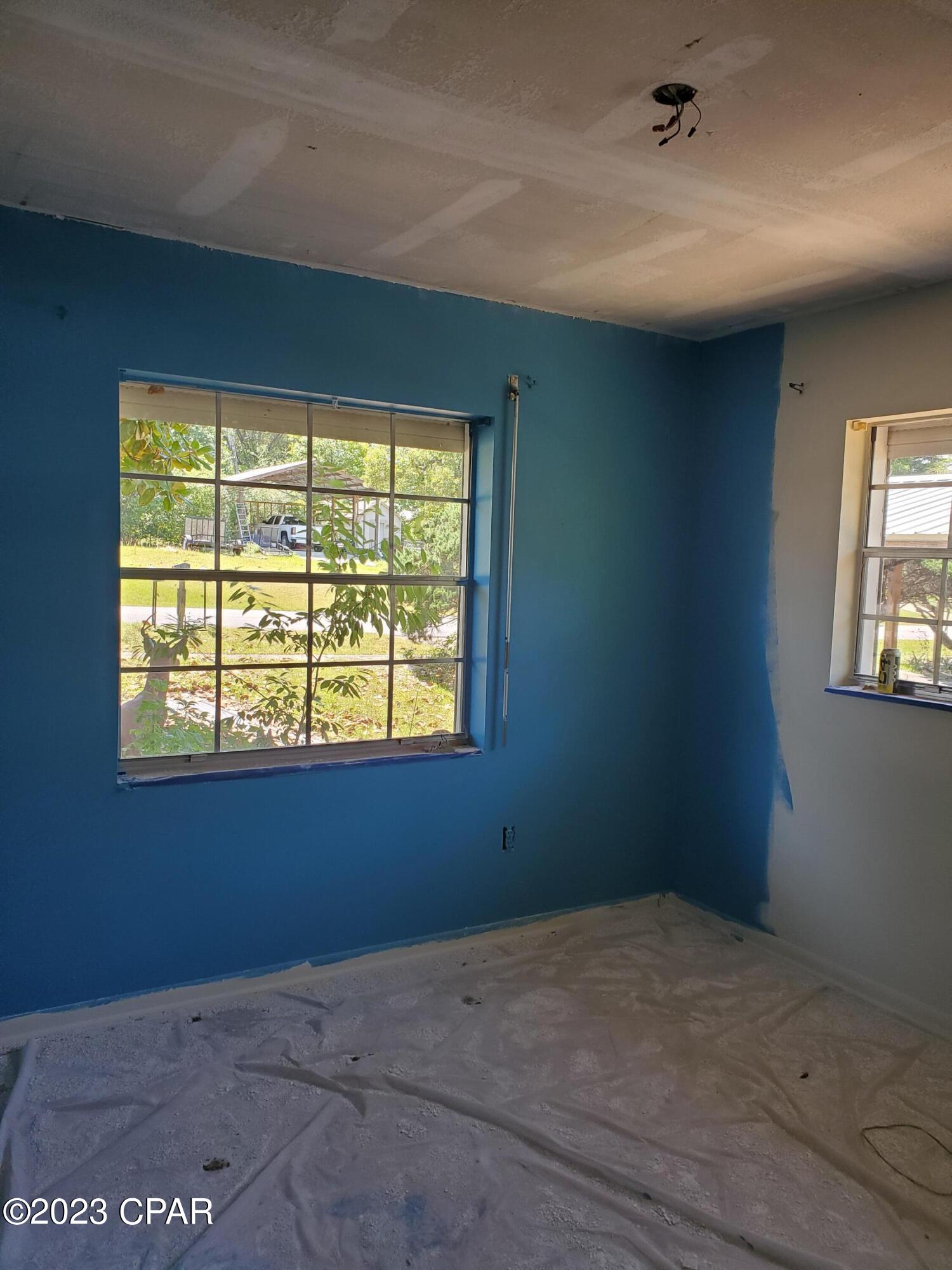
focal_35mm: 26
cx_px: 476
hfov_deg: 53.1
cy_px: 635
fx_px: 953
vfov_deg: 67.3
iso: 80
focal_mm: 4.3
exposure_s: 1/85
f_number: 2.4
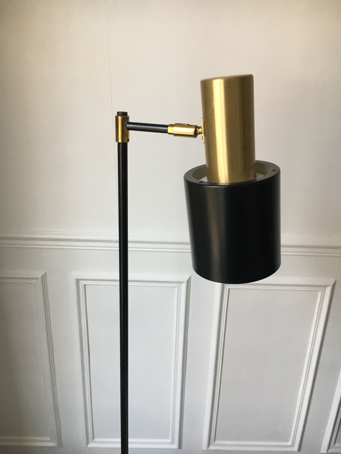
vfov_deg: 61.7
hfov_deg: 48.2
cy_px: 227
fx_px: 381
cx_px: 170
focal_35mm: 29
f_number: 2.2
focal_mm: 4.15
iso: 25
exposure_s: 1/33
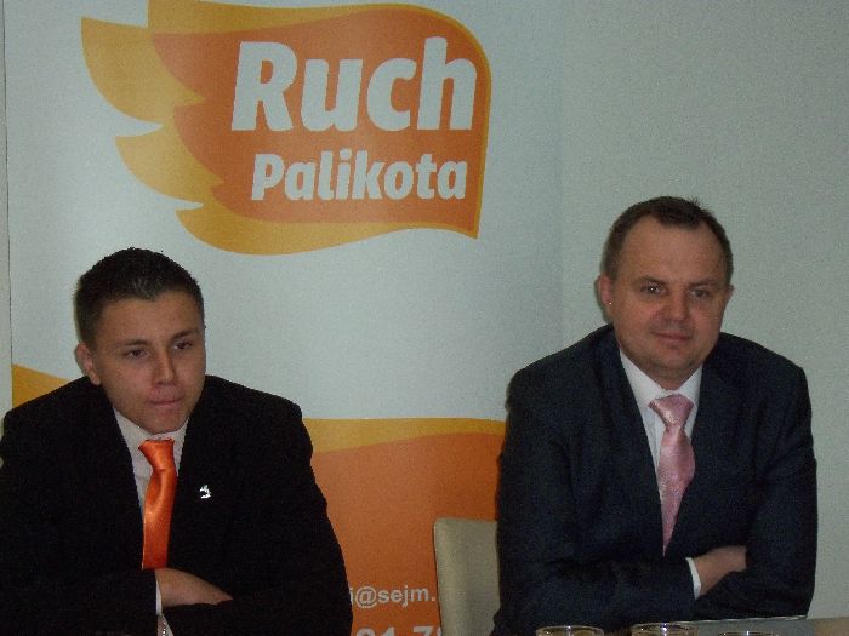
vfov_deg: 18.0
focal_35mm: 82
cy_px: 318
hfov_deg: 23.8
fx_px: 2011
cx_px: 424
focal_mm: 13.7
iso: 250
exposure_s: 1/80
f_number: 4.6
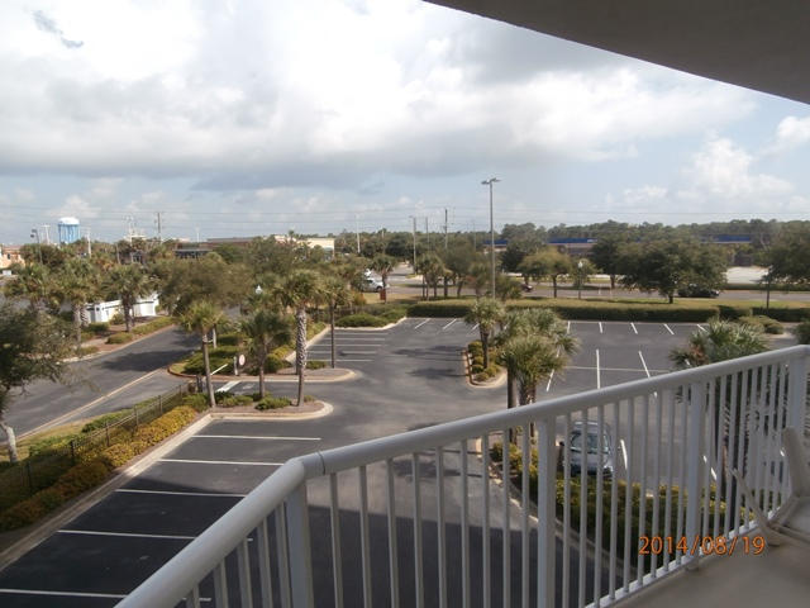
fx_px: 562
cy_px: 304
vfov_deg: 56.8
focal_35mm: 24
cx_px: 405
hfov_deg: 71.6
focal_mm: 4.2
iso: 100
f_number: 3
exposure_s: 1/1250
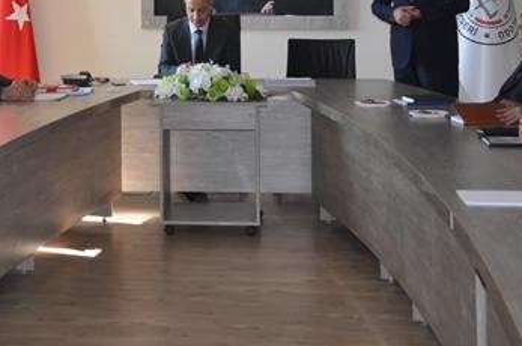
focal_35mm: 90
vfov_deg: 14.7
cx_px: 119
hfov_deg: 22.4
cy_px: -47
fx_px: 1303
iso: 400
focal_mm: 26
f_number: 3.8
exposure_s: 1/125
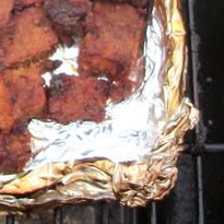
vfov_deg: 12.3
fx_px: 996
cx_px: -70
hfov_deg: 12.4
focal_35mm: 136
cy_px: -97
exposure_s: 1/200
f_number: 3.1
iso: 80
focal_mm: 6.3
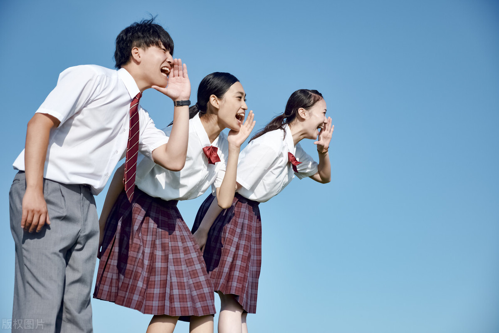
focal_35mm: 64
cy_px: 166
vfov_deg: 21.2
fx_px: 887
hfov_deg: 31.4
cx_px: 250
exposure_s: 1/4000
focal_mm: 42.7
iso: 200
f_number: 2.8
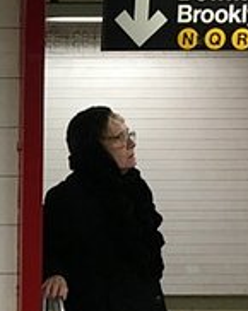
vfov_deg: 16.4
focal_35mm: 117
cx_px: -152
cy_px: 216
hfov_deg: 12.3
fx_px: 1076
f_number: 2.2
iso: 64
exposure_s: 1/30
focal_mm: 4.15
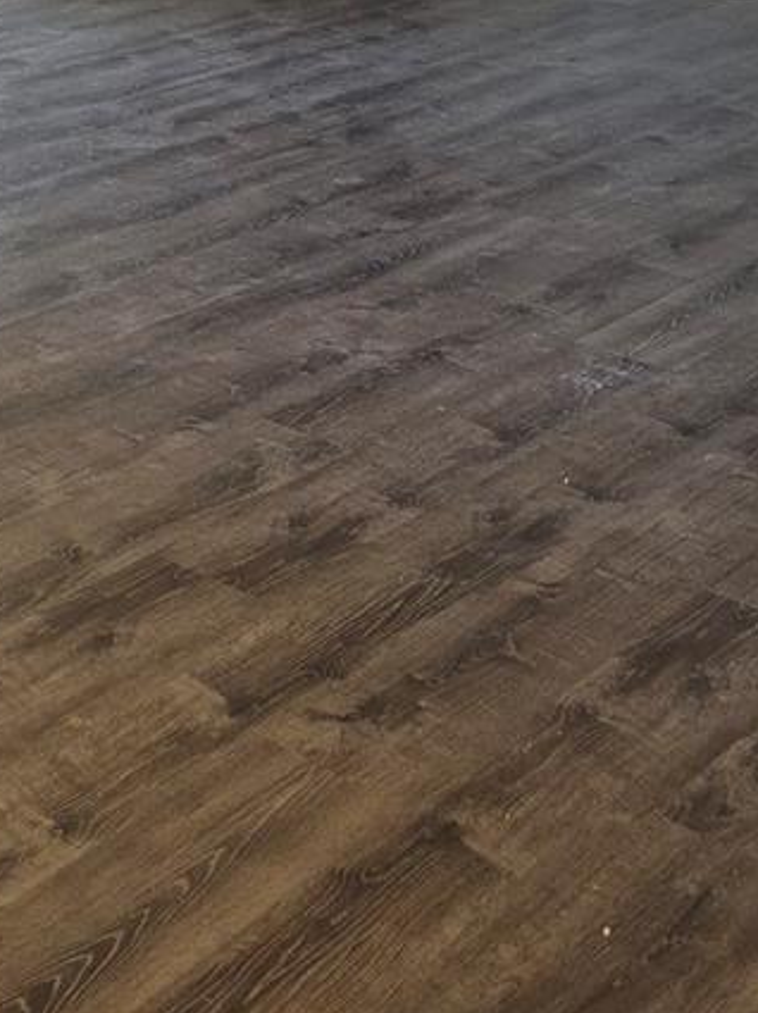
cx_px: 122
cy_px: 86
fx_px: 1901
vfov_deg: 28.6
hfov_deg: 22.2
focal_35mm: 65
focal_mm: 5.4
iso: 320
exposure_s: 1/120
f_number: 1.8
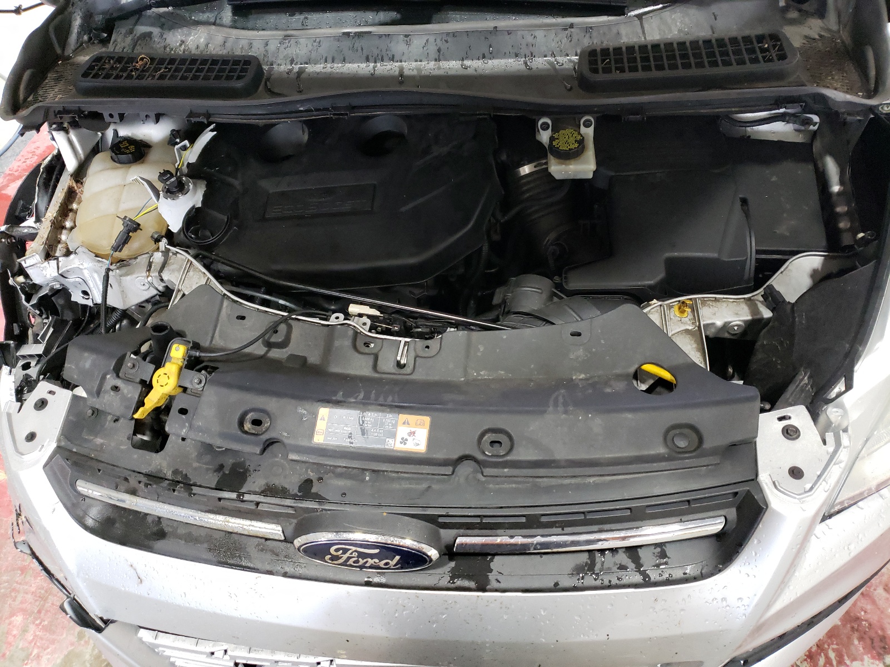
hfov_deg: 67.3
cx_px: 445
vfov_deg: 53.1
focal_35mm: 26
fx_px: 668
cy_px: 334
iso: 360
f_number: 1.5
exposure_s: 1/60.2
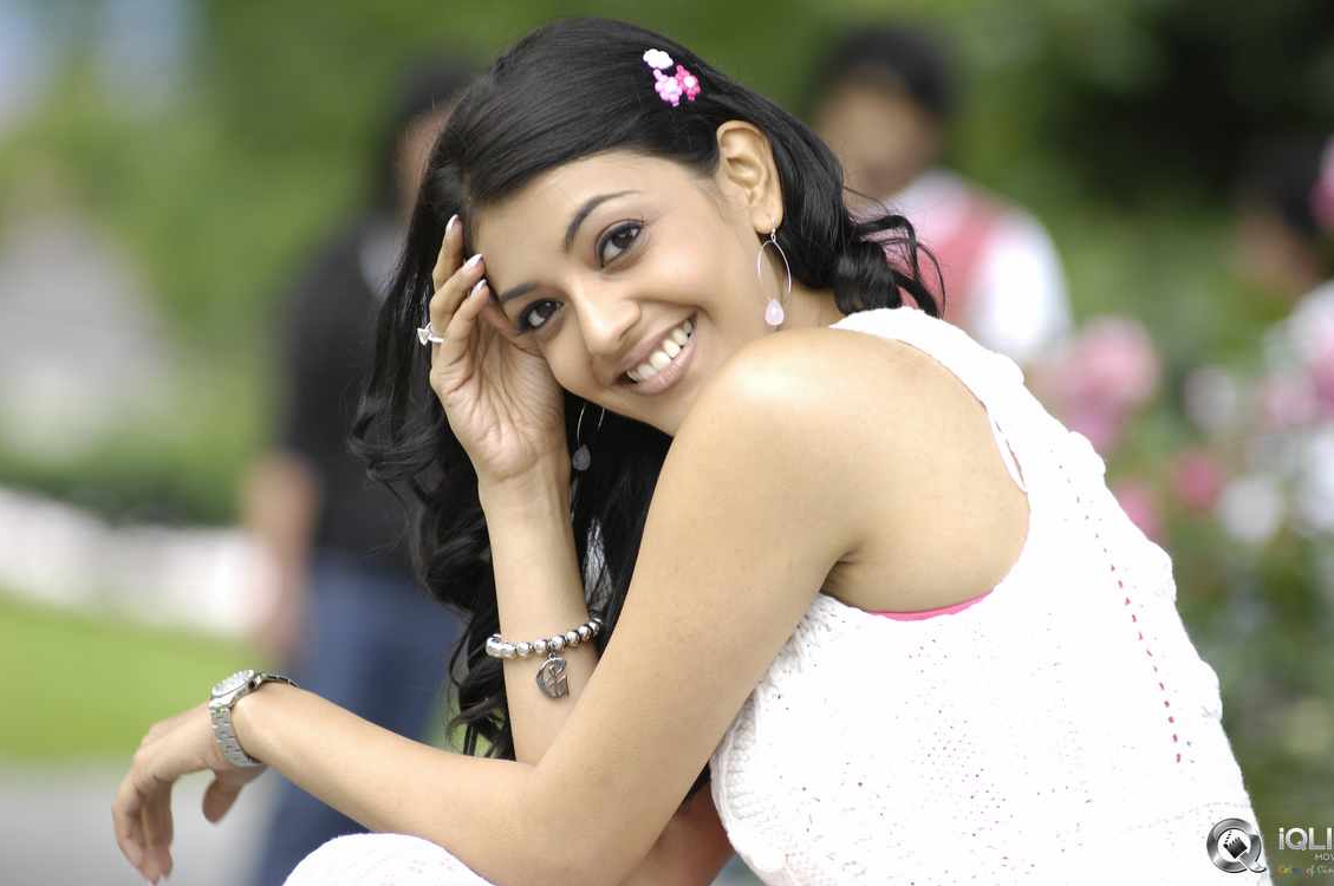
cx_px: 680
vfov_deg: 4.5
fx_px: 11363
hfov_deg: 6.7
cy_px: 434
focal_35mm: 307
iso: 200
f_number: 4
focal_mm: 200
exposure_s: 1/250
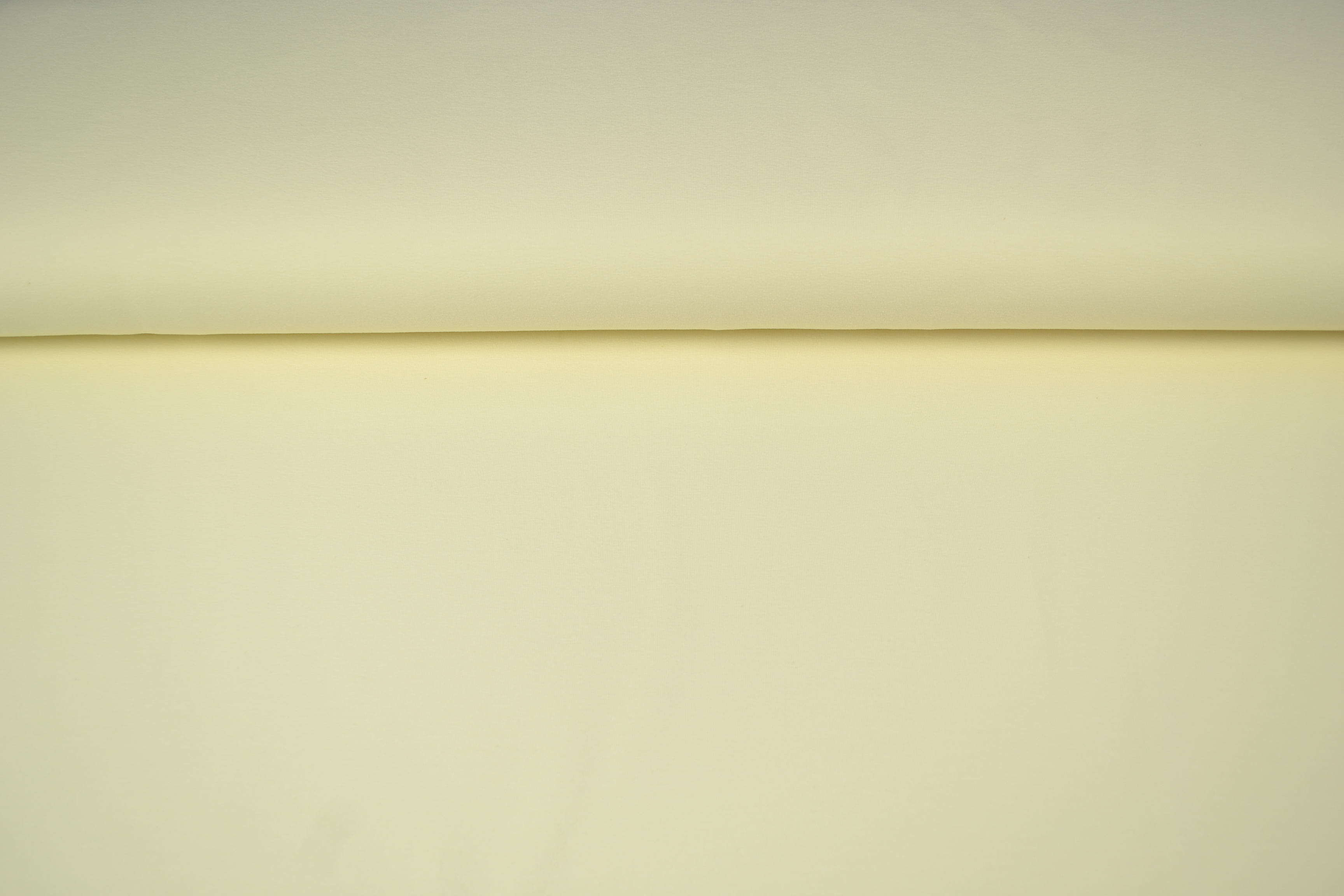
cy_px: 448
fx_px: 1232
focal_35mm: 33
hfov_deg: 57.2
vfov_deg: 40.0
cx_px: 672
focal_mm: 22
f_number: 5
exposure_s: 1/50
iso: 100
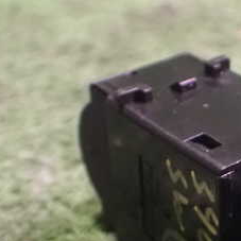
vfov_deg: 20.4
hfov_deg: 20.0
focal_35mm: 84
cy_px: 187
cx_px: 241
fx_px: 662
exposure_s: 1/15
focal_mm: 6.37
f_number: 2.5
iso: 1600
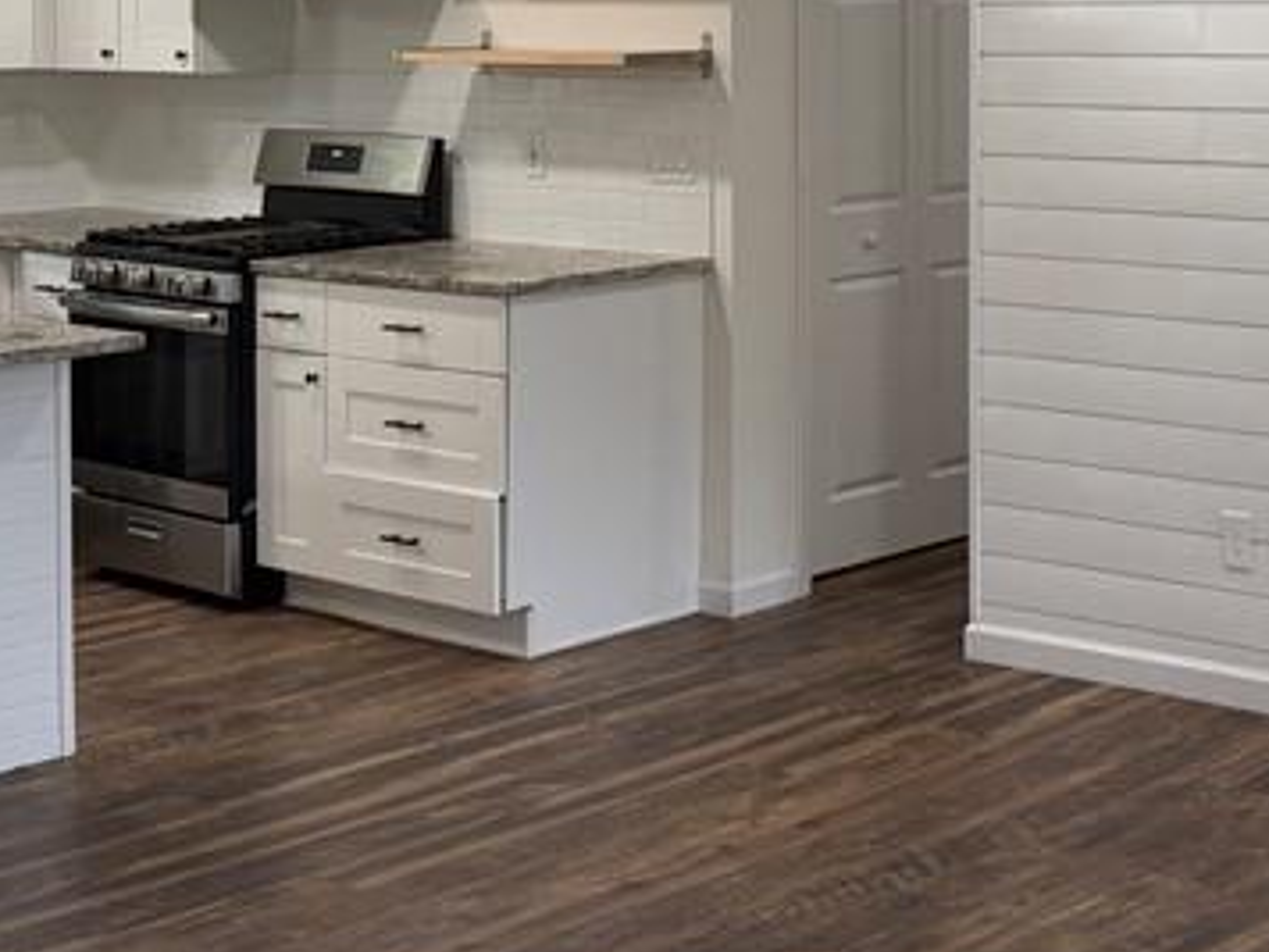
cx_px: 1240
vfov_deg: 20.5
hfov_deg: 26.8
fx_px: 2529
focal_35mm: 69
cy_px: -36
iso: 200
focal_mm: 6.76
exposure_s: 1/120
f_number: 1.78
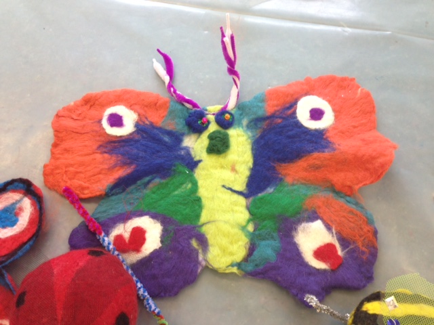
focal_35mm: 33
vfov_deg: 42.9
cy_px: 162
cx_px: 217
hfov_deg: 55.4
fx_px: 414
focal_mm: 4.12
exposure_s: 1/24
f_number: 2.4
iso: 50
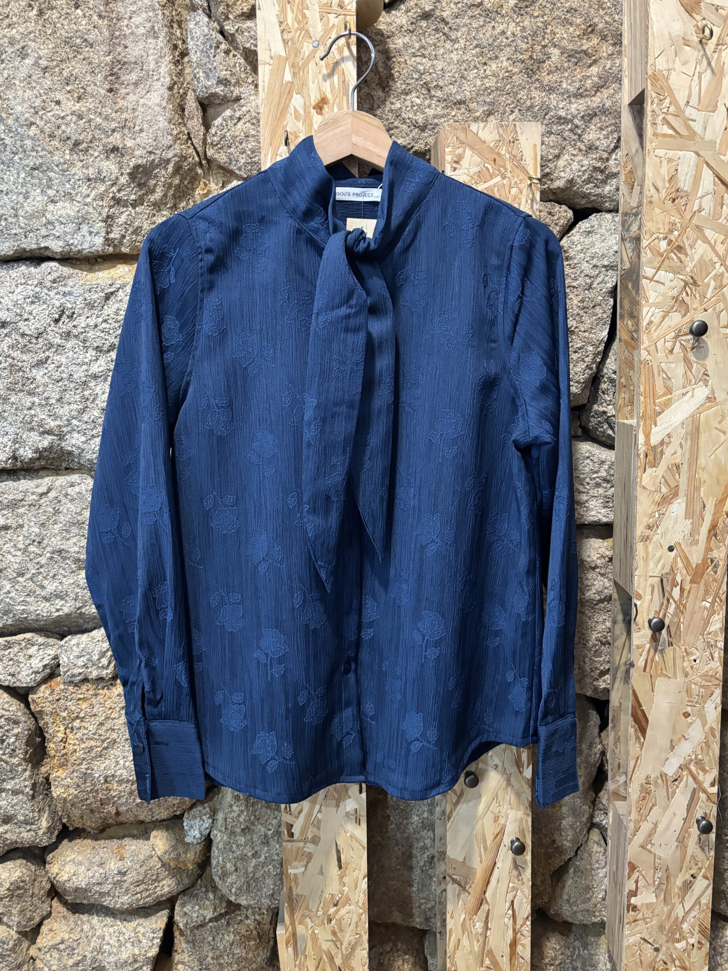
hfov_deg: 51.4
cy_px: 480
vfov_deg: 65.3
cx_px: 362
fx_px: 757
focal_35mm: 27
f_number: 1.6
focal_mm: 5.96
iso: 500
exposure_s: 1/33
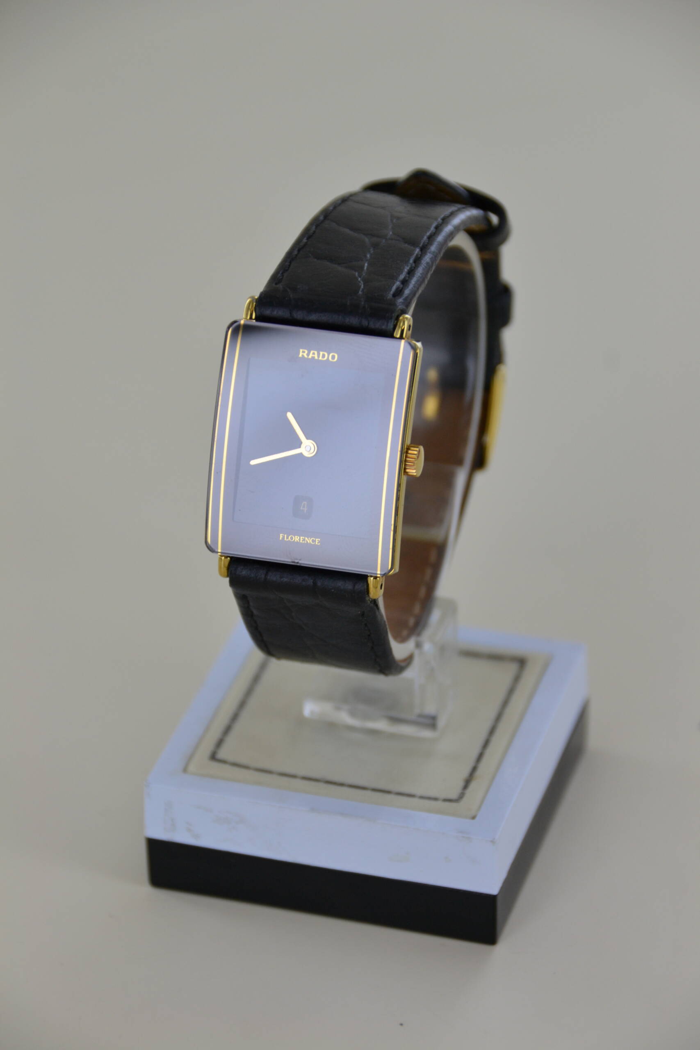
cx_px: 350
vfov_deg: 10.5
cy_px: 525
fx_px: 5686
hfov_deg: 7.0
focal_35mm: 195
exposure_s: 1/125
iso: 320
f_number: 8
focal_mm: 130
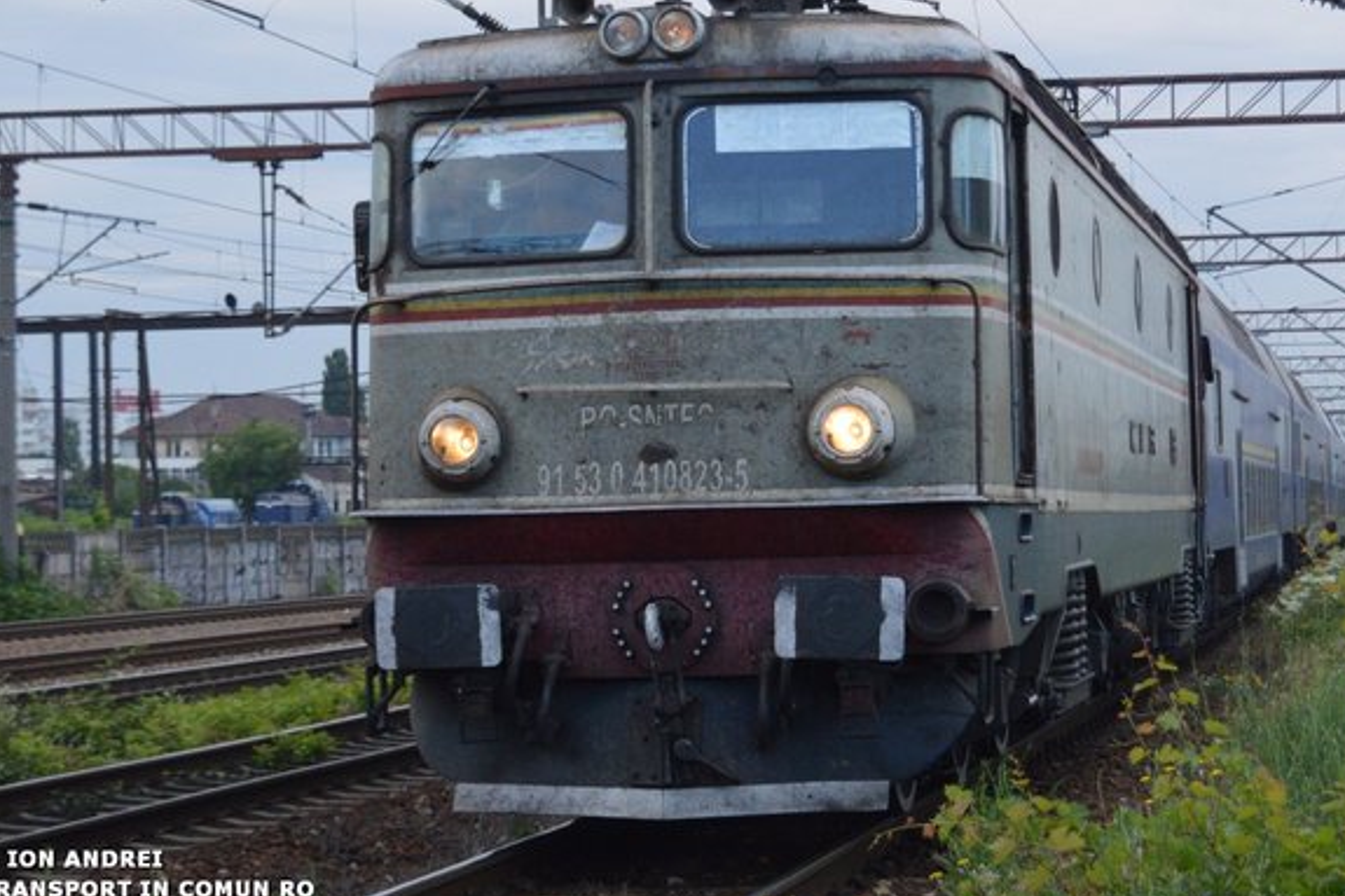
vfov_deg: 18.1
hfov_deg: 26.9
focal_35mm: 75
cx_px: 812
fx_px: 2801
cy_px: 316
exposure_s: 1/800
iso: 800
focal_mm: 36
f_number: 4.8
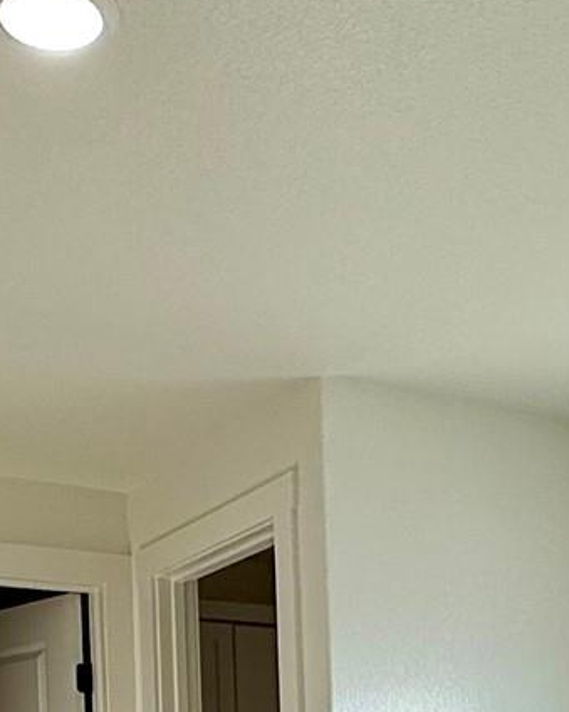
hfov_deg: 23.1
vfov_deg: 25.9
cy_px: 836
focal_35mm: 66
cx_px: 361
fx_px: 1390
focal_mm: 2.22
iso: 50
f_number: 2.2
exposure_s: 1/313
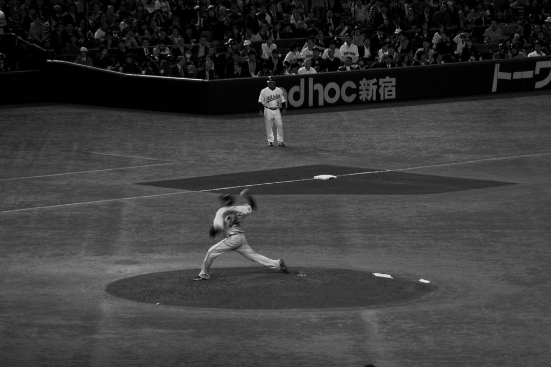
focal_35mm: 300
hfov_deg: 6.9
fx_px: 4588
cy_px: 184
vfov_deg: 4.6
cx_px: 276
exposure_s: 1/40
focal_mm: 200
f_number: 6.3
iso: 400
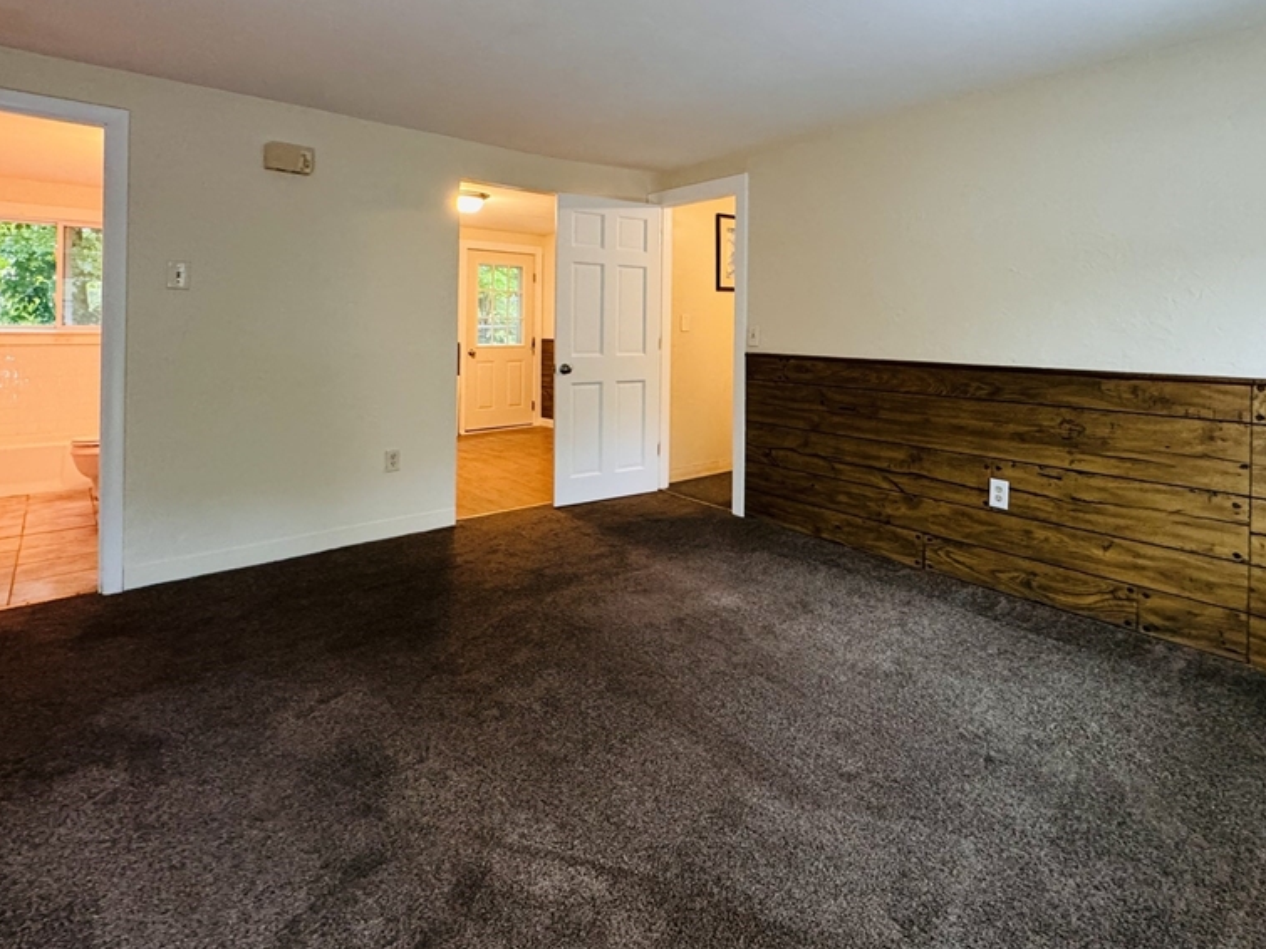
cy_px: 325
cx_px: 696
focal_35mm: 19
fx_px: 695
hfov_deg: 84.4
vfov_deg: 67.0
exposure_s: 1/60
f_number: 2.2
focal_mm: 2.22
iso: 640
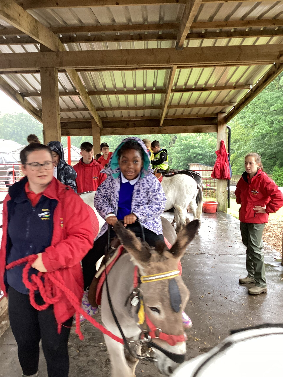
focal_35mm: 31
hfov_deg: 45.4
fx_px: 338
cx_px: 142
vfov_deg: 58.4
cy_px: 188
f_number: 2.4
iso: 125
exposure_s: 1/50
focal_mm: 3.3
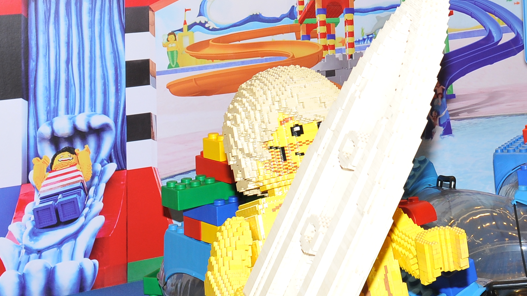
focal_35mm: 92
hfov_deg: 22.7
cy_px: -32
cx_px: 446
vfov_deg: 12.9
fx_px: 1286
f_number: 5.6
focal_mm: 38
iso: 800
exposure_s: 1/80
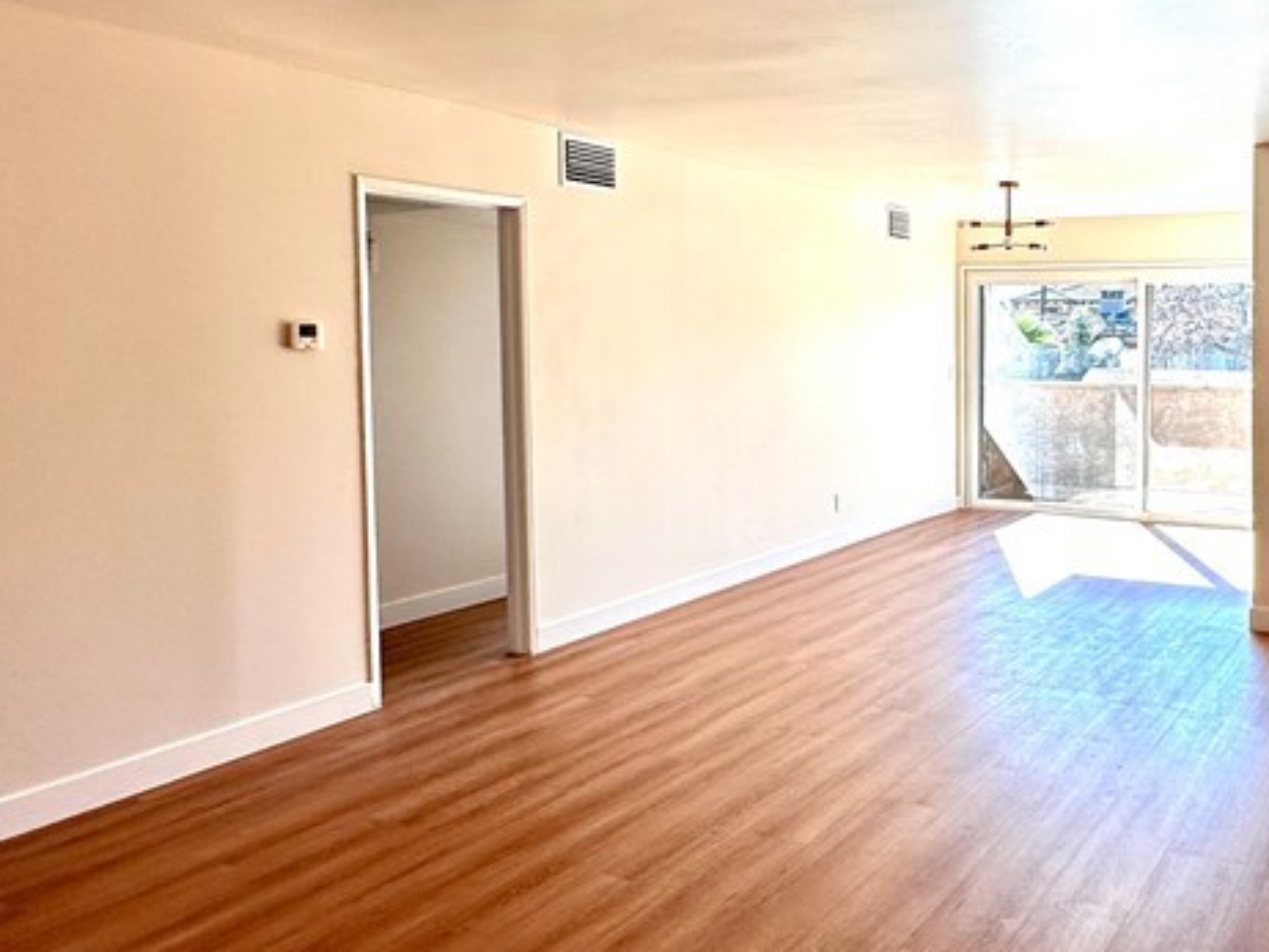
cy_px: 403
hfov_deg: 55.1
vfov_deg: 45.3
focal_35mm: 31
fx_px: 1137
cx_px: 978
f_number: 2.2
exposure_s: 1/161
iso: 40
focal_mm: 2.22
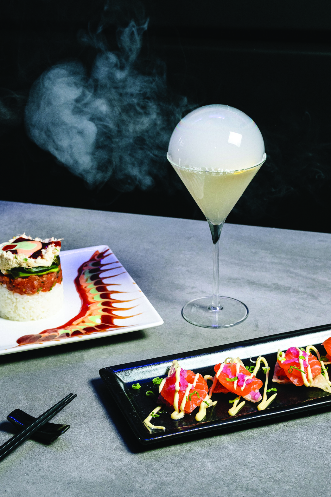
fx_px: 1034
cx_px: 166
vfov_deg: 27.0
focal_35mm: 75
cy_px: 248
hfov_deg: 18.2
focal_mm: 50
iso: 500
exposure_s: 1/100
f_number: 8
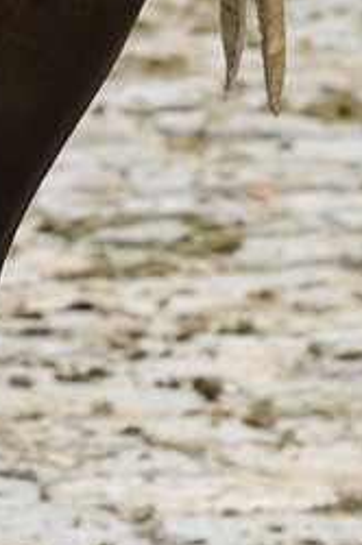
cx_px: -161
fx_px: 11237
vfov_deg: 2.7
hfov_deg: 1.8
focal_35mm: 743
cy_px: -1188
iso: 400
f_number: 8
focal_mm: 116
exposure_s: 1/320
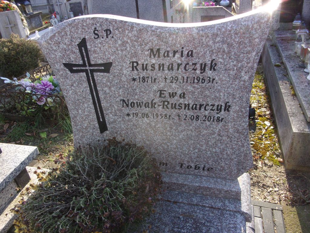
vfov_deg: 49.7
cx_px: 155
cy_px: 116
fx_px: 251
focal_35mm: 28
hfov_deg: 63.4
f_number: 3.9
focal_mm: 5.1
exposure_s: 1/90
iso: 80
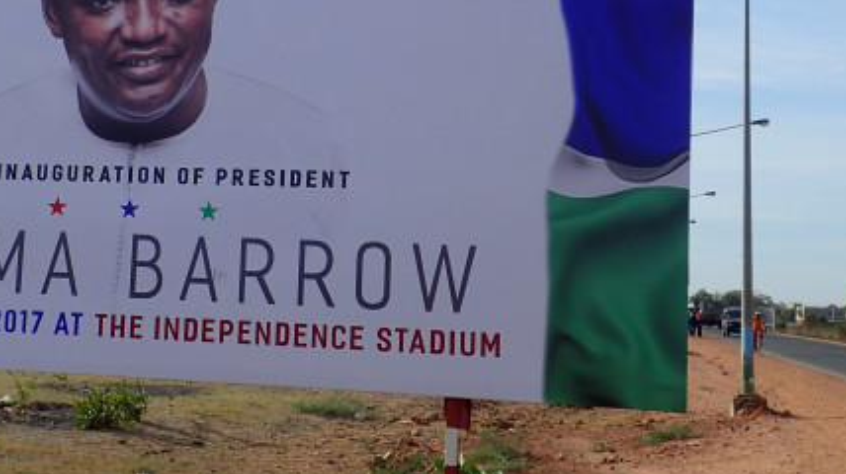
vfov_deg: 18.1
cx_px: 263
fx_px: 1479
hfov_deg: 31.6
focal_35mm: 66
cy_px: 133
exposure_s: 1/160
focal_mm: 6.4
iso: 100
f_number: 10
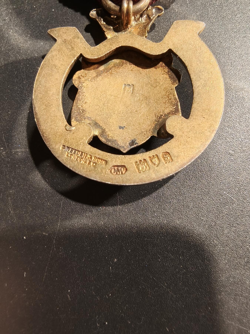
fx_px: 221
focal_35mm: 23
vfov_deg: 73.9
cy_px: 167
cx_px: 125
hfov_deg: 58.9
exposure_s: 1/50
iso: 200
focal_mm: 2.32
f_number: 2
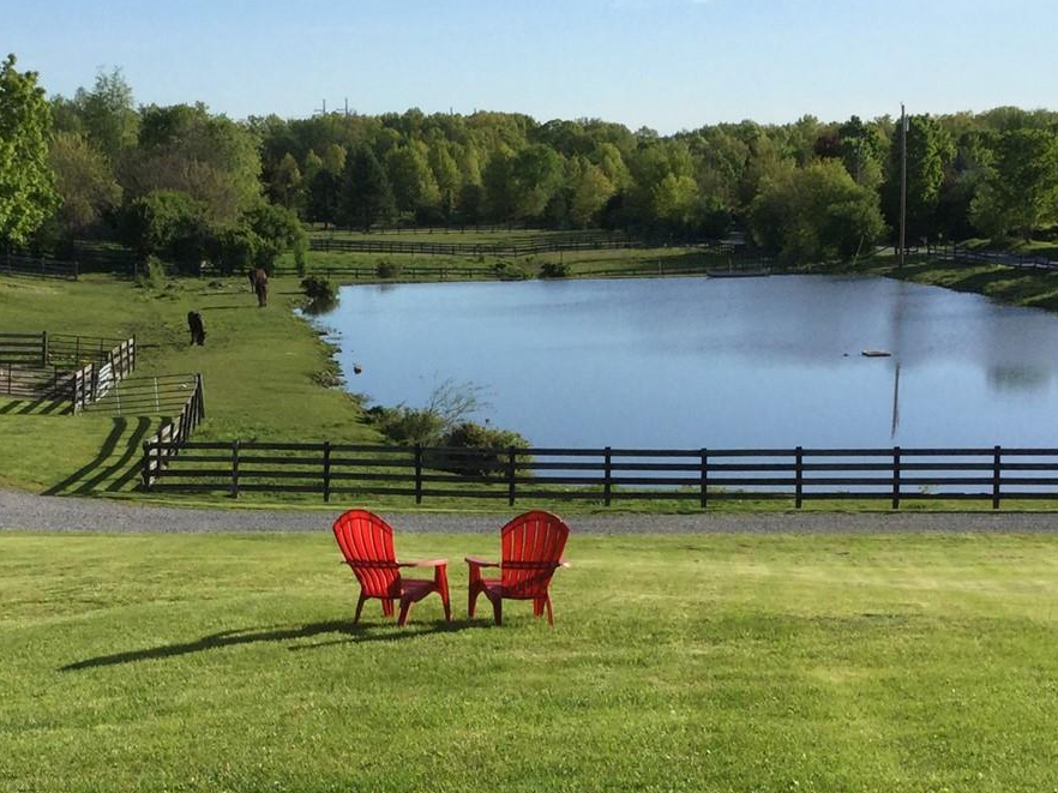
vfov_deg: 20.3
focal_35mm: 72
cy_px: 552
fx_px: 2200
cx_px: 428
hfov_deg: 27.0
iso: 25
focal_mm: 3.3
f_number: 2.4
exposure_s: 1/1481
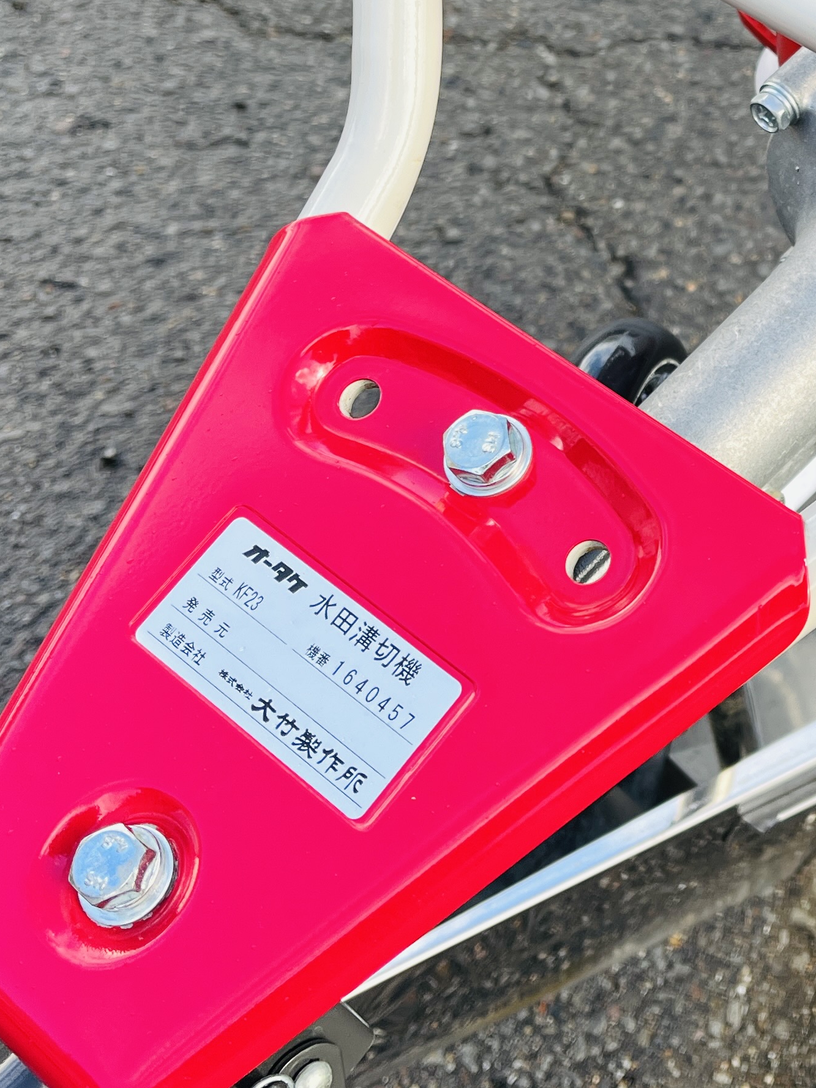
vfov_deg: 32.1
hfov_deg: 23.3
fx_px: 1854
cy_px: 277
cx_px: 898
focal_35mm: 59
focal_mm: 5.1
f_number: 1.6
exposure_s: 1/571
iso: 50
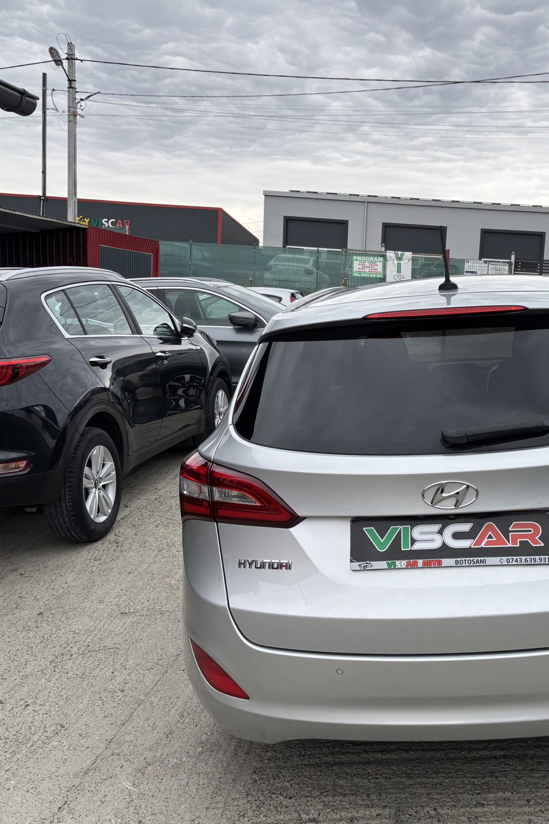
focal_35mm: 37
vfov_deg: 51.9
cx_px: 448
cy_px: 415
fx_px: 846
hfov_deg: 34.7
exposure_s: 1/1152
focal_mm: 5.96
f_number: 1.6
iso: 50
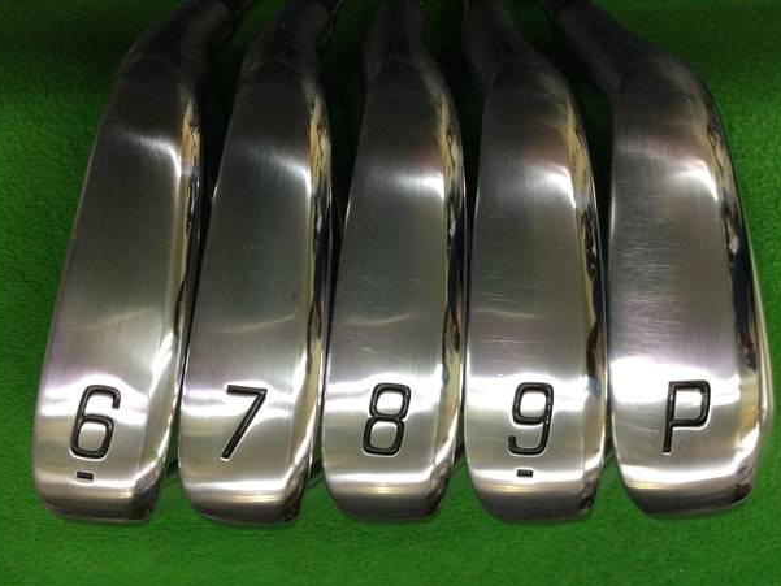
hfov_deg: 55.3
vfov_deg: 43.0
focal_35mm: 33
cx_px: 399
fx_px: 745
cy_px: 281
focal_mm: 3.3
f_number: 2.4
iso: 40
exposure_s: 1/30
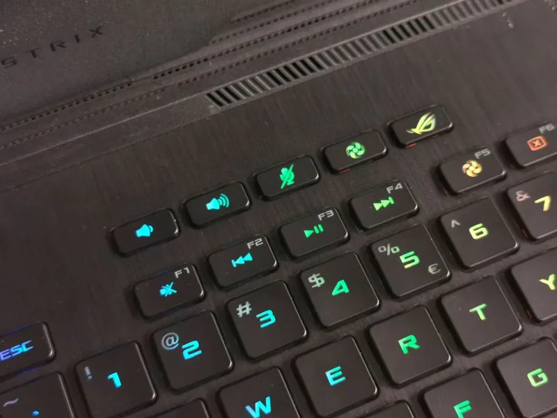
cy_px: 209
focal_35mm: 52
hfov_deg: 36.8
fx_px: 837
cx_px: 278
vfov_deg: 28.0
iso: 200
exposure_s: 1/50
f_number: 1.6
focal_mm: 5.56
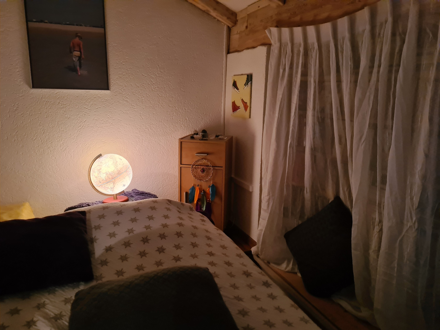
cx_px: 220
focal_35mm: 26
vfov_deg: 53.1
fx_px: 330
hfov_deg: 67.3
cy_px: 165
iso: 500
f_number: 1.8
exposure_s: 1/33
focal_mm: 5.4
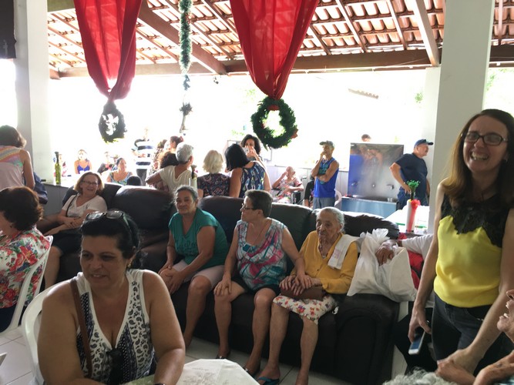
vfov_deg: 48.2
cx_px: 257
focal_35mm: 29
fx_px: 431
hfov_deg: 61.7
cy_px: 192
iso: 64
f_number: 2.2
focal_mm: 4.15
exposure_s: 1/30
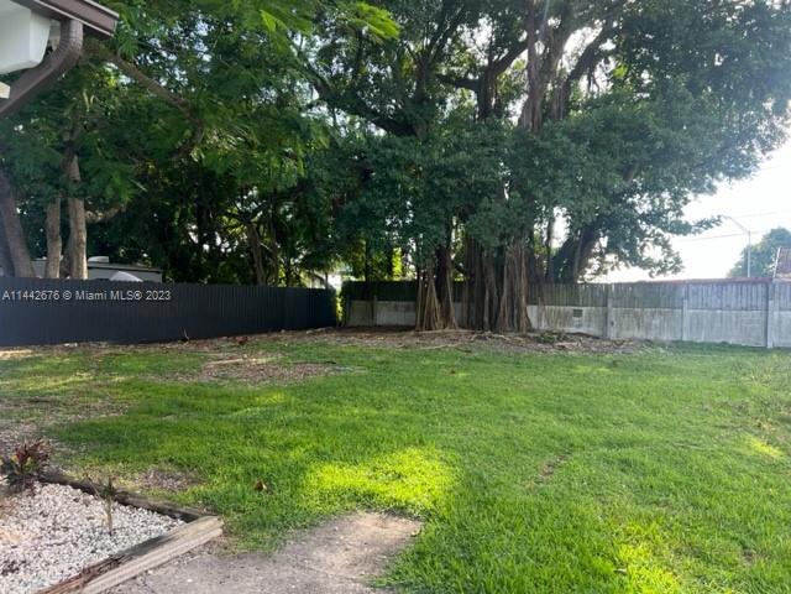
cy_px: 297
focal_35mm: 26
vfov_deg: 53.1
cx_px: 396
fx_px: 594
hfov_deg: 67.3
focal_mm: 5.7
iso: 50
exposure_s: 1/416
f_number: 1.5
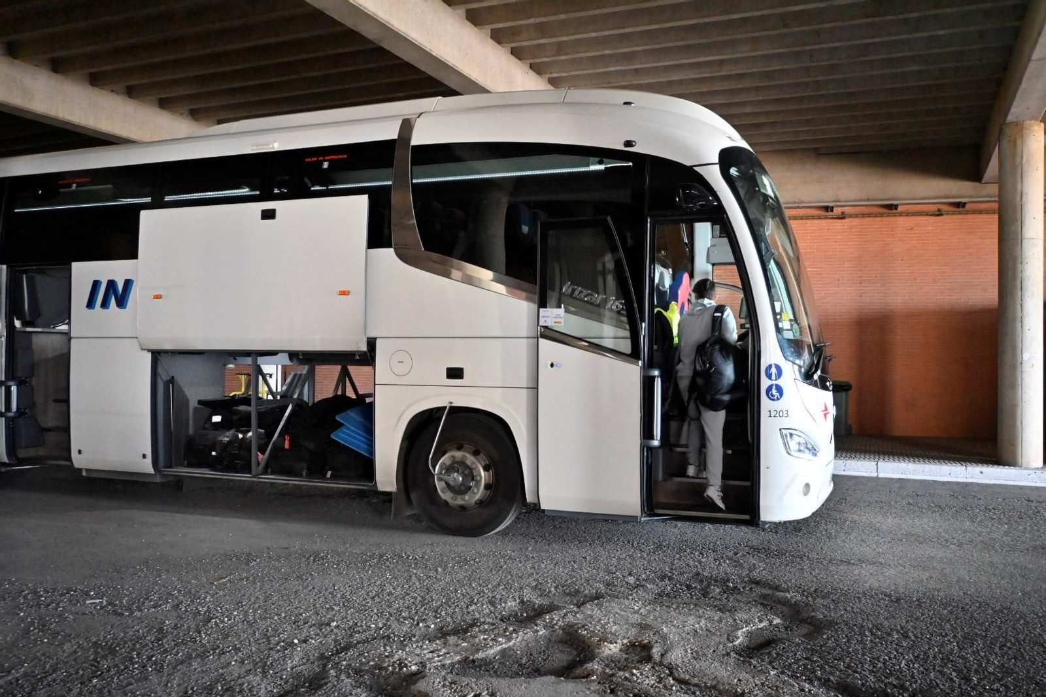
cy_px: 348
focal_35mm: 30
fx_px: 872
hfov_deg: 61.9
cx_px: 523
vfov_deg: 43.6
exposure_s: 1/125
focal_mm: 20
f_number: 3.8
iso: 3200
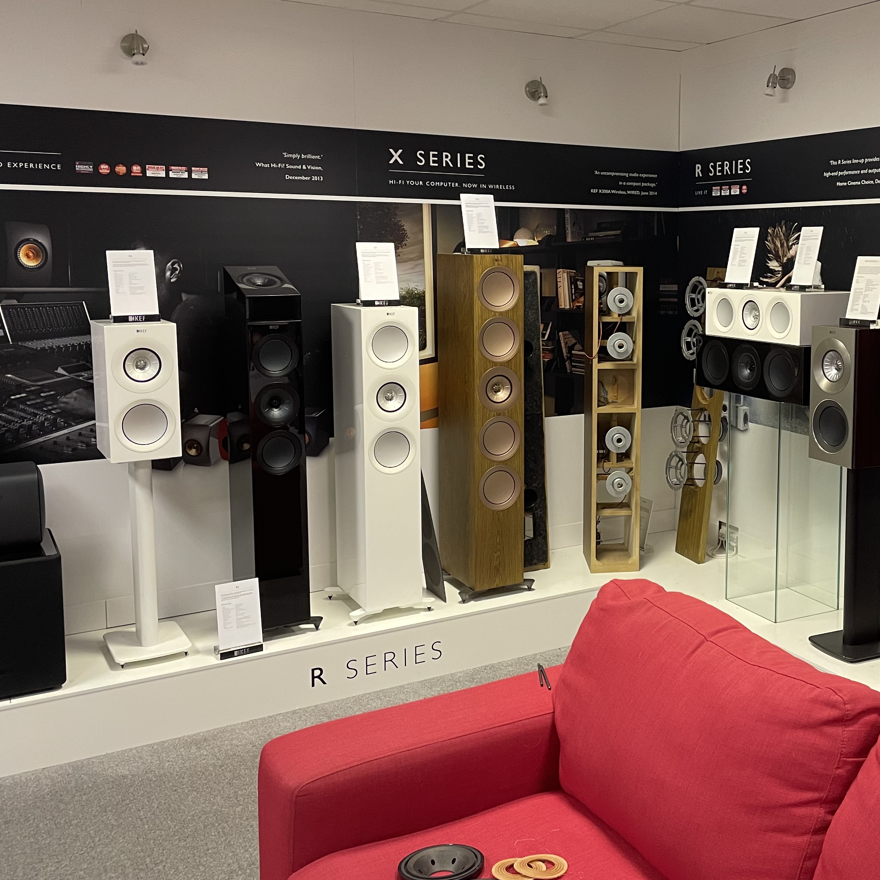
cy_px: 361
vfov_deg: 44.7
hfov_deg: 43.7
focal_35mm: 37
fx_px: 1064
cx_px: 647
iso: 250
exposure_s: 1/50
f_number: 1.6
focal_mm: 4.2
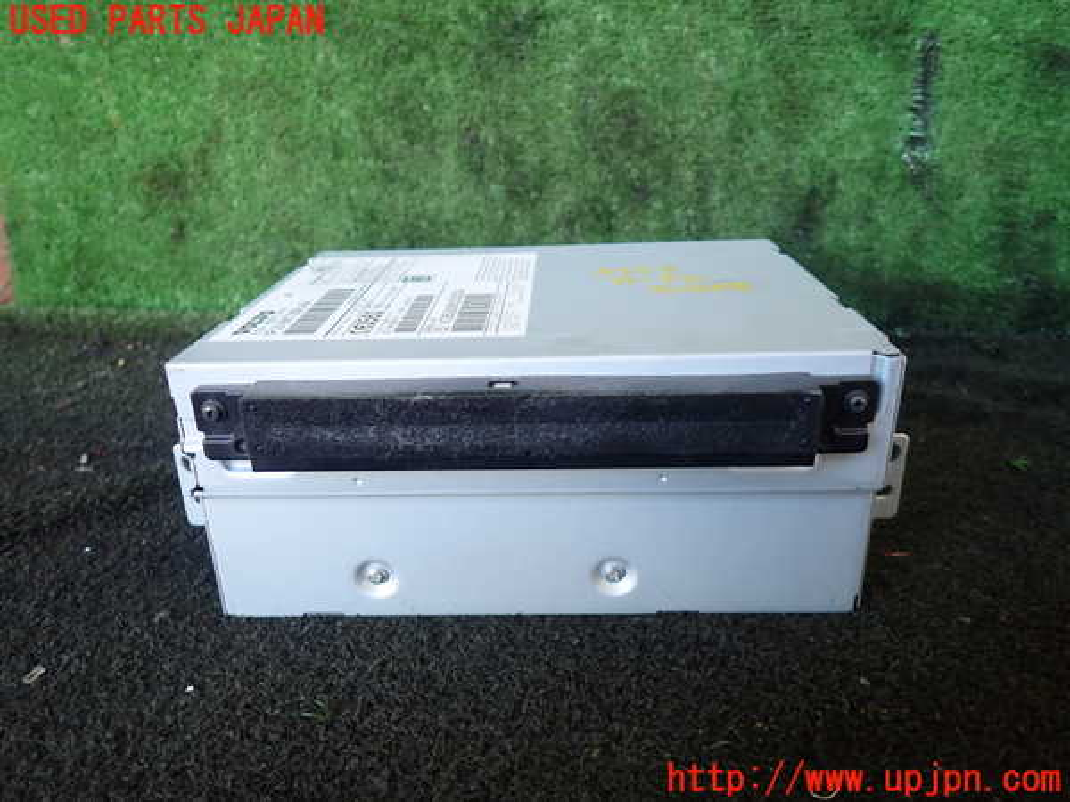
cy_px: 401
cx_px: 535
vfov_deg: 54.9
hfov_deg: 69.4
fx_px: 773
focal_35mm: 25
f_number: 2
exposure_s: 1/60
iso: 160
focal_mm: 4.5
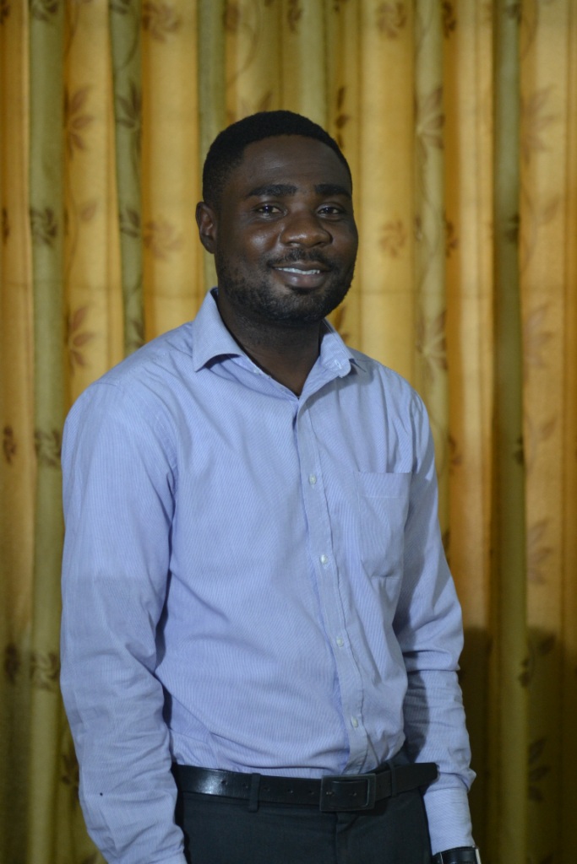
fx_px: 3425
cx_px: 288
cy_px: 432
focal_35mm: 142
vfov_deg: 14.4
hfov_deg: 9.6
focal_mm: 95
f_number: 4
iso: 1000
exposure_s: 1/125
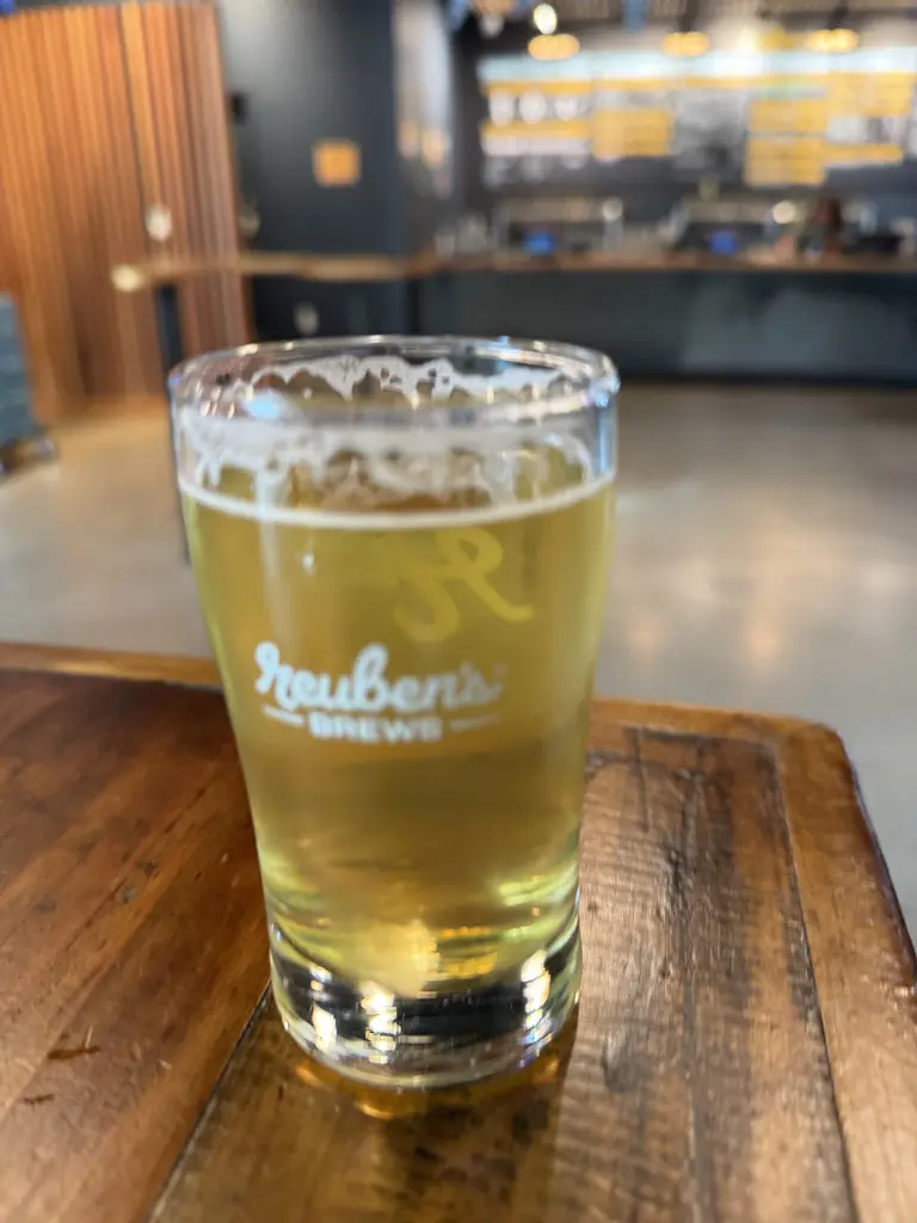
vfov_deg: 71.6
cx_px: 458
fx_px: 848
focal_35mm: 24
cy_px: 612
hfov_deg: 56.8
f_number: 1.78
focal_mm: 6.76
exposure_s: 1/60
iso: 400
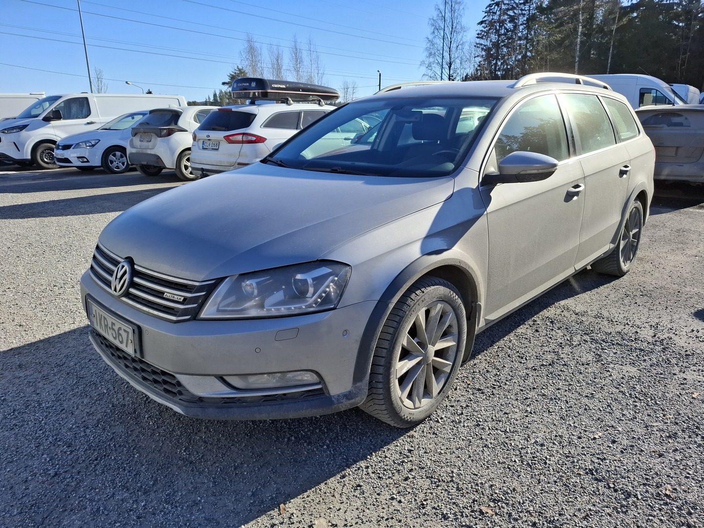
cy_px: 264
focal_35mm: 23
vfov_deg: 58.9
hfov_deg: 73.9
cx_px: 352
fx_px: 468
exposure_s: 1/1577
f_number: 1.8
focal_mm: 5.54
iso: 50
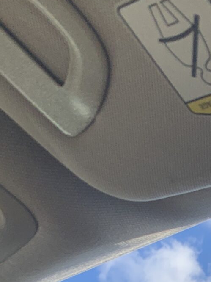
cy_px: 482
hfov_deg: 13.8
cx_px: 325
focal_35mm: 100
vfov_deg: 16.8
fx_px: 813
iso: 25
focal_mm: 4.25
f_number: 1.8
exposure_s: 1/808
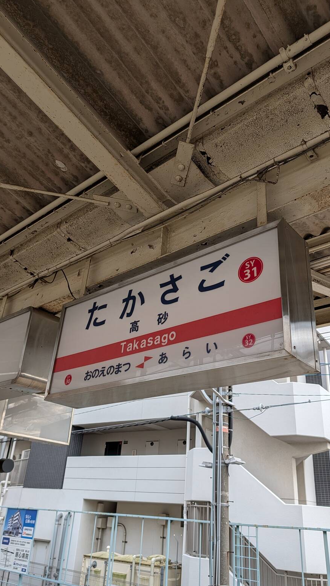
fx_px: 420
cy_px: 294
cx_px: 154
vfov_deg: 69.9
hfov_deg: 42.9
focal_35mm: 27
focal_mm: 6.9
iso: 25
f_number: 1.68
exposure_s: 1/274
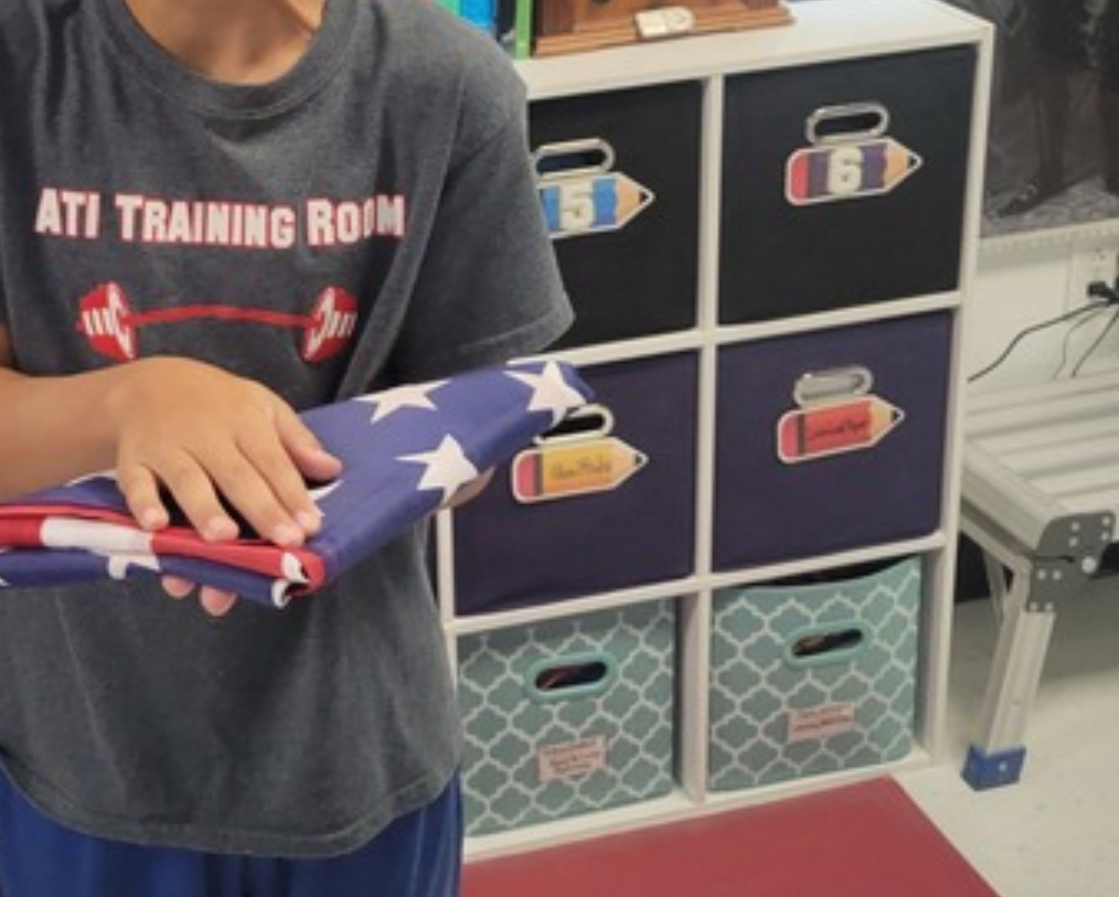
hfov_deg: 30.4
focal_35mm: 60
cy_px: 215
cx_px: 166
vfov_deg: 25.1
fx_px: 1989
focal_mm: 5.4
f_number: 1.8
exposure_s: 1/60
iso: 160
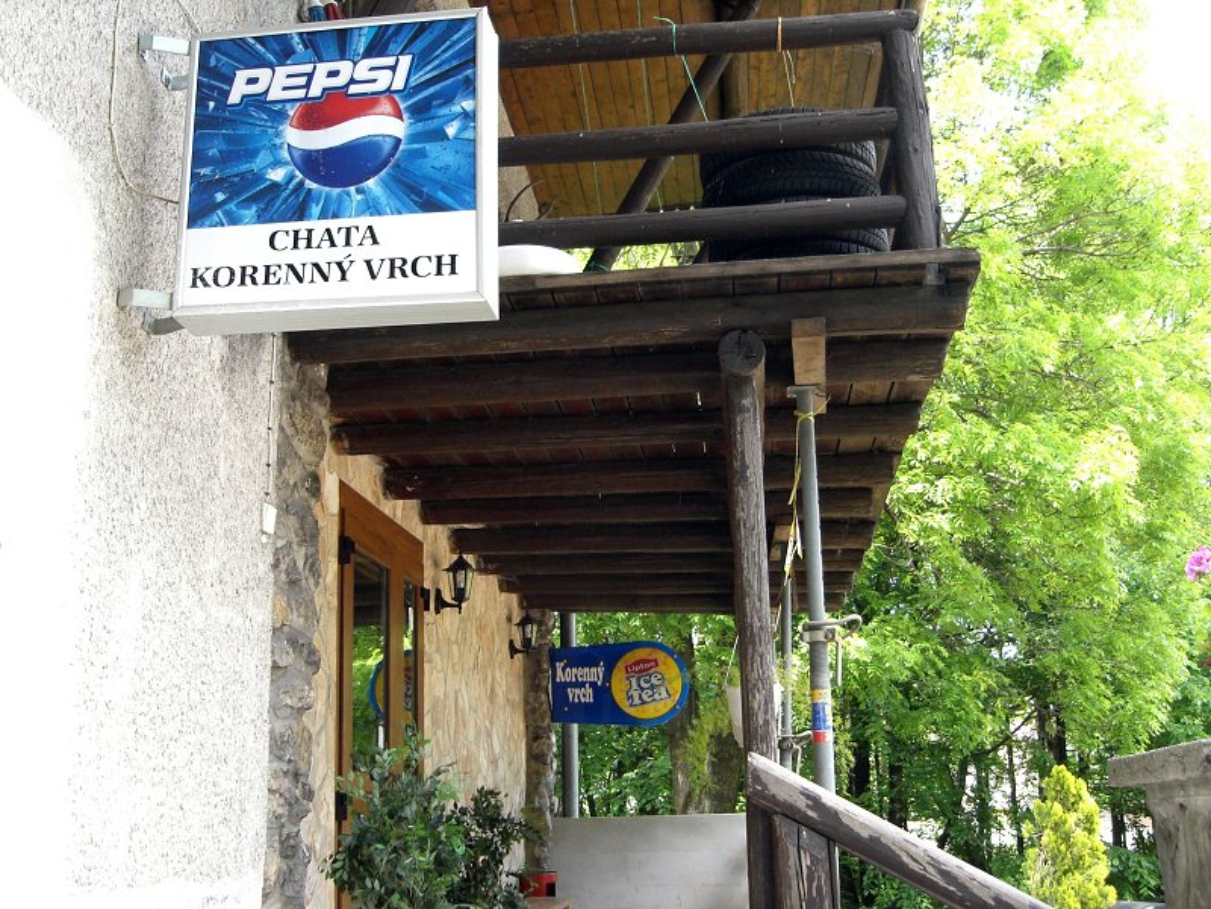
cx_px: 606
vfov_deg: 37.7
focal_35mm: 38
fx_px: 1329
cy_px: 454
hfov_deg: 49.0
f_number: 3.1
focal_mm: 6.3
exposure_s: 1/125
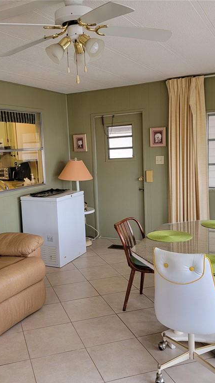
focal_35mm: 35
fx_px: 355
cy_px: 192
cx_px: 74
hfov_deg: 33.4
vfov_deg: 56.6
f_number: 1.8
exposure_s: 1/120
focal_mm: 6.7
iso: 250
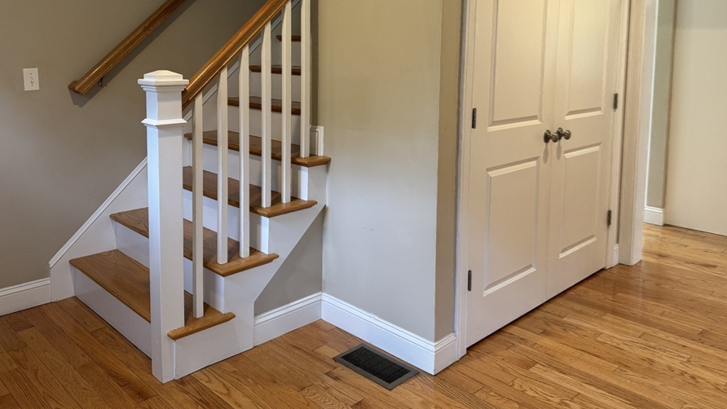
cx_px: 368
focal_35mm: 30
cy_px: 101
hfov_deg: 64.3
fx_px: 578
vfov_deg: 38.0
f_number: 1.78
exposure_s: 1/60
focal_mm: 6.76
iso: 125
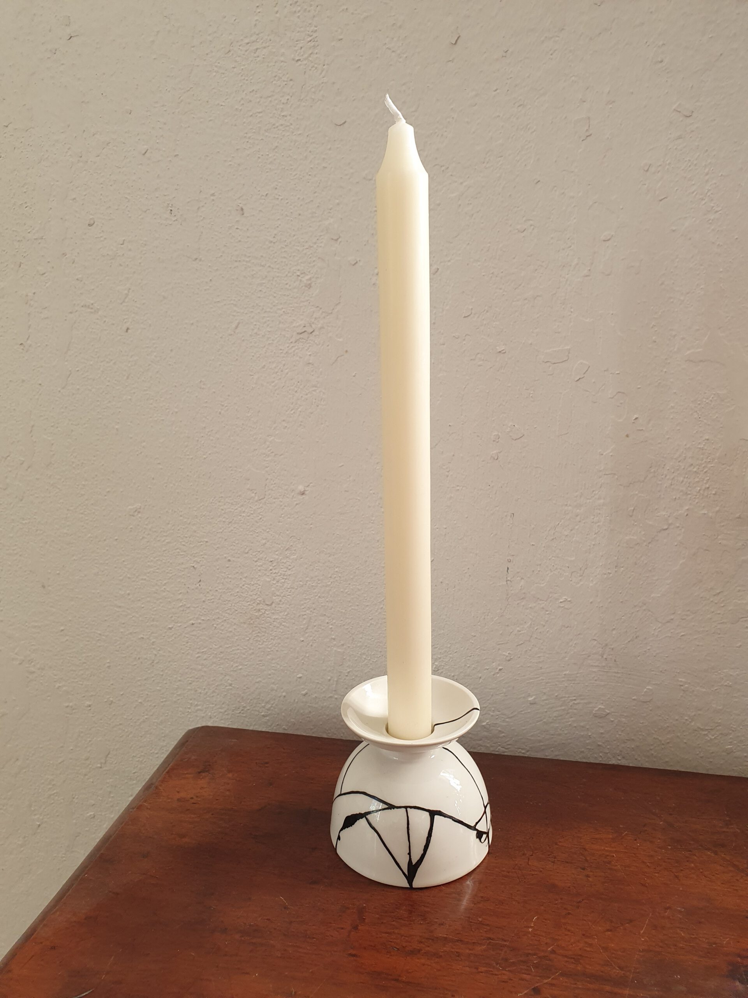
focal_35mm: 26
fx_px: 749
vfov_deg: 67.3
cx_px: 374
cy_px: 499
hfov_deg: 53.1
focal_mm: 4.32
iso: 160
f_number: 2.4
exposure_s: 1/100
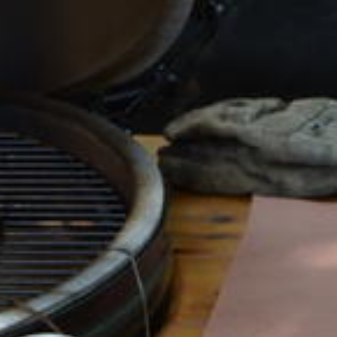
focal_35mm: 197
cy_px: 581
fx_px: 2170
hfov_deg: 8.9
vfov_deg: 8.6
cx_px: 126
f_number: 5.6
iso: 200
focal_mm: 28
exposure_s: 1/125
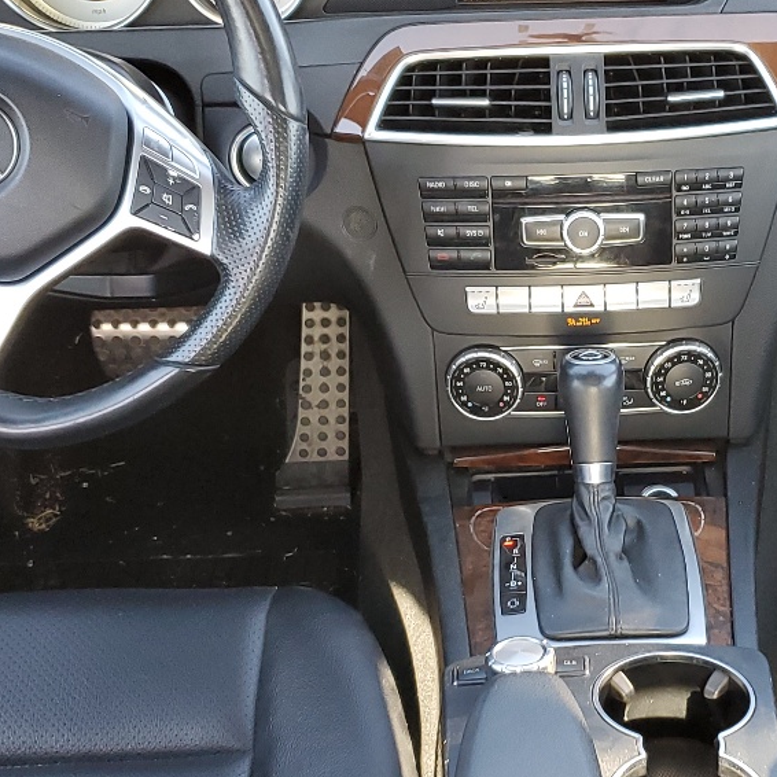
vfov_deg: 26.4
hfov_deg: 26.2
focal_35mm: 65
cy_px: 489
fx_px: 1651
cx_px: 563
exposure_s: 1/120
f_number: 1.5
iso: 79
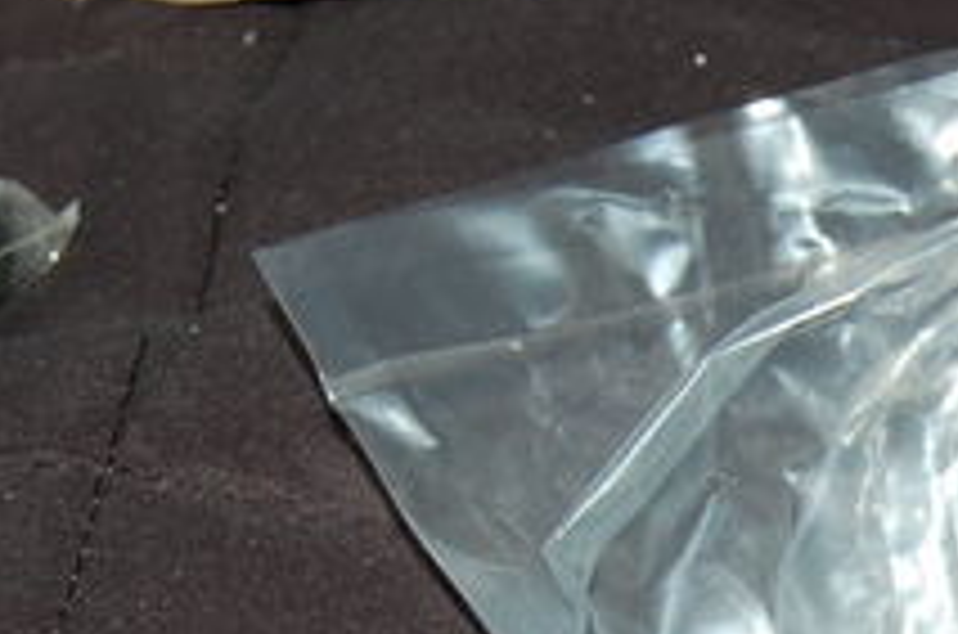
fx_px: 4540
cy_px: 881
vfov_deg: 7.9
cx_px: 1354
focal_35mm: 171
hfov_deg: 11.6
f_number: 5.6
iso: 200
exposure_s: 1/125
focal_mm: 38
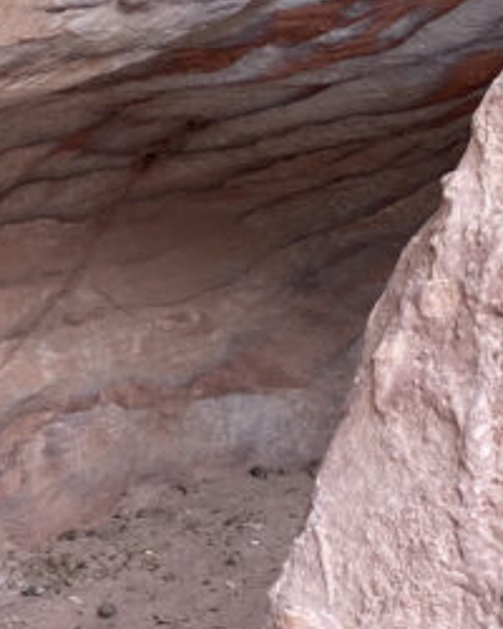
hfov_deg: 14.1
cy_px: 189
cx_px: -196
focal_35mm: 104
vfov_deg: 18.4
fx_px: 1935
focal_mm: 4.25
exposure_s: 1/208
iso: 32
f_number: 1.8
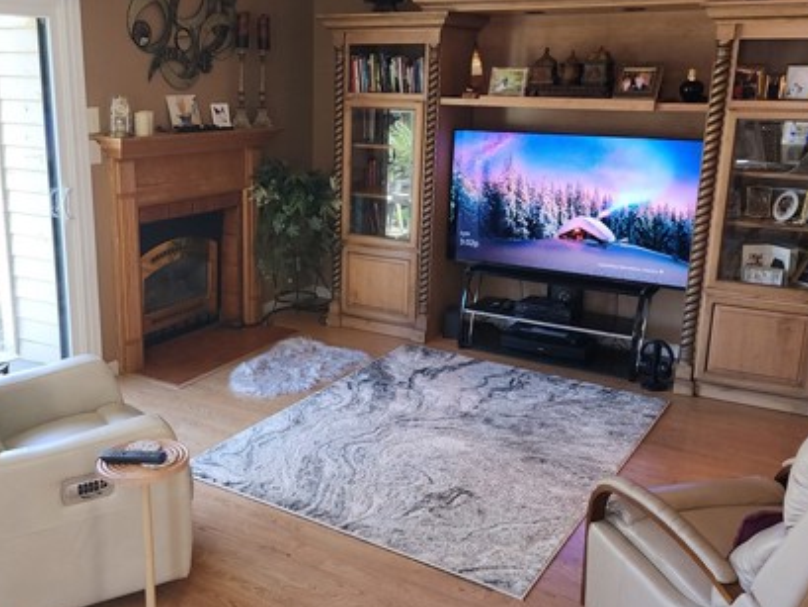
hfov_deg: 51.1
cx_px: 332
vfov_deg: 39.7
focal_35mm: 36
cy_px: 283
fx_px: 841
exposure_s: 1/40
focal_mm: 6.4
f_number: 1.8
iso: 100
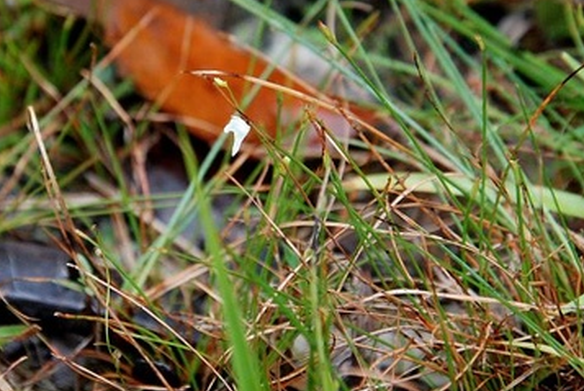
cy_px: 203
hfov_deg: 7.8
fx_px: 4302
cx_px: 126
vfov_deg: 5.2
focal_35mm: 265
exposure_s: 1/320
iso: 800
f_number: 8
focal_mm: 105
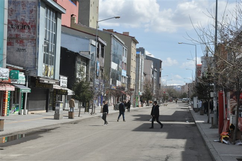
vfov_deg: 20.1
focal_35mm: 68
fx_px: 453
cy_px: 80
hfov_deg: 29.9
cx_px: 121
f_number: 13
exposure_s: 1/640
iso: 800
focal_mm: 45
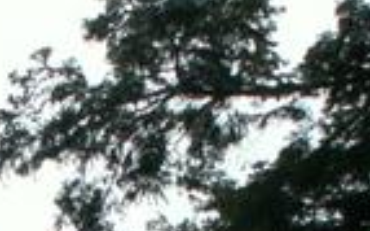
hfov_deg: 12.5
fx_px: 1672
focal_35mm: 166
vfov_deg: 7.6
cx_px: 3
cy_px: 433
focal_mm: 5.86
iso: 50
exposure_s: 1/125
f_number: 5
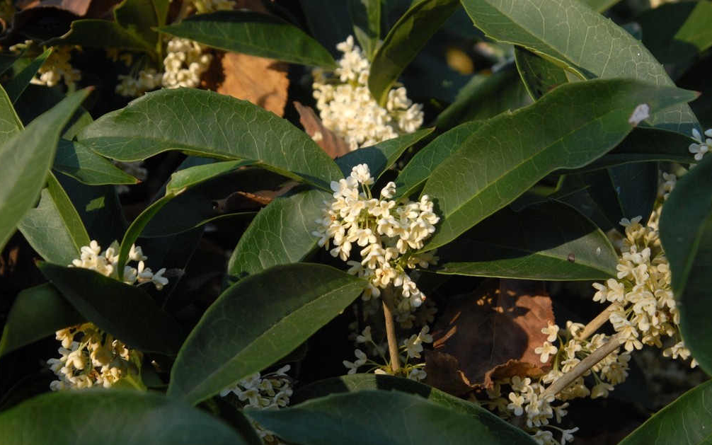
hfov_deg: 19.1
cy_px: 231
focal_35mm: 109
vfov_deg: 12.0
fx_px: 2115
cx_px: 360
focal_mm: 70
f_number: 8
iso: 400
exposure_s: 1/250
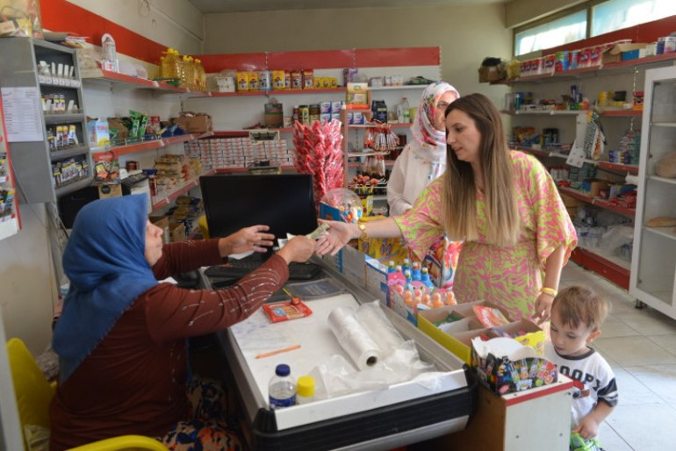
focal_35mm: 29
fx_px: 545
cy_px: 226
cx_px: 338
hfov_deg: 63.6
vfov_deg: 45.0
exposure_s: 1/160
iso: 2500
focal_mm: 29
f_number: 6.3
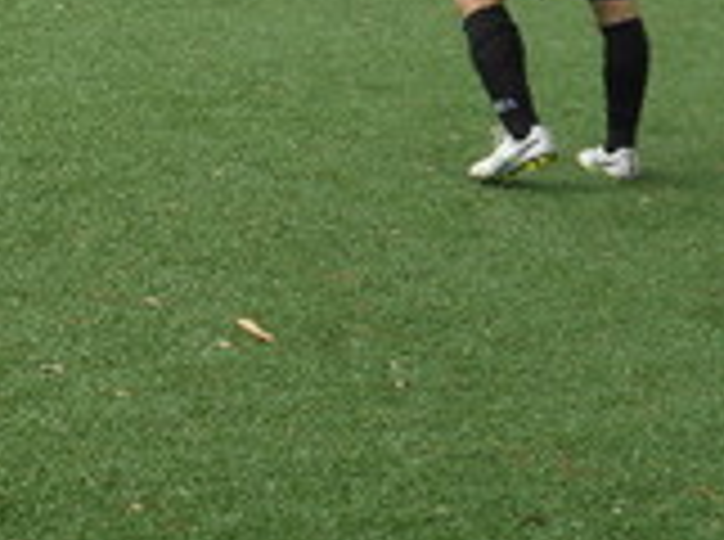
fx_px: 2859
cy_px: -56
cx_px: -103
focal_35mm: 137
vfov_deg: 10.6
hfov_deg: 14.1
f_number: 4.2
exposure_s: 1/320
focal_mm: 7.7
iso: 80
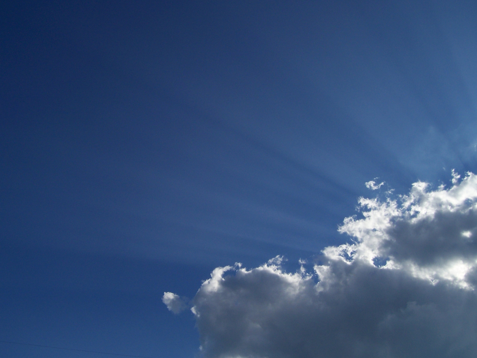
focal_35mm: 34
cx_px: 238
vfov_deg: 41.8
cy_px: 179
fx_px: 469
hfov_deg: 54.0
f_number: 5.6
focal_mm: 5.6
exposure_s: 1/1500
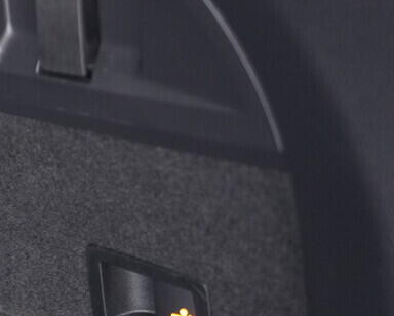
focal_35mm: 90
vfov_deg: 17.1
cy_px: 180
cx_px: -41
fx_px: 1051
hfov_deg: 20.3
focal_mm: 24
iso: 2000
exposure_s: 1/40
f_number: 2.8
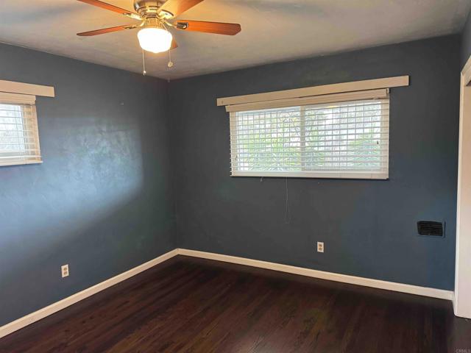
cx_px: 236
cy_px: 176
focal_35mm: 24
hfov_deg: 71.6
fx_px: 327
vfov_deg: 56.8
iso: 640
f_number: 1.78
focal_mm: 6.76
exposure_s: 1/60
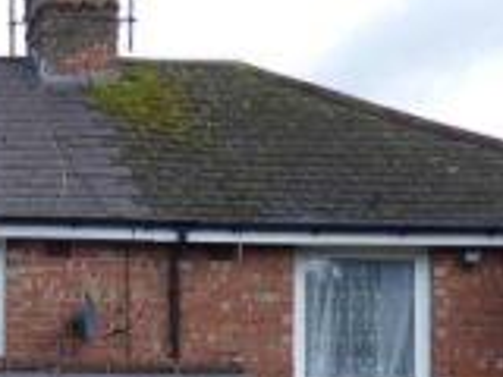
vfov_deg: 11.1
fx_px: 1904
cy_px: 482
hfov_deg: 14.2
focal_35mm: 131
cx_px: -234
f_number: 3.5
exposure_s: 1/200
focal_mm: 6.5
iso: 80
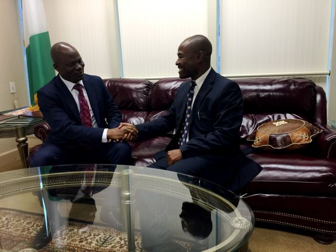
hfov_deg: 61.7
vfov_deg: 48.2
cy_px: 126
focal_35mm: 29
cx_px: 168
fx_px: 281
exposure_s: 1/15
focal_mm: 4.15
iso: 40
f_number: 2.2
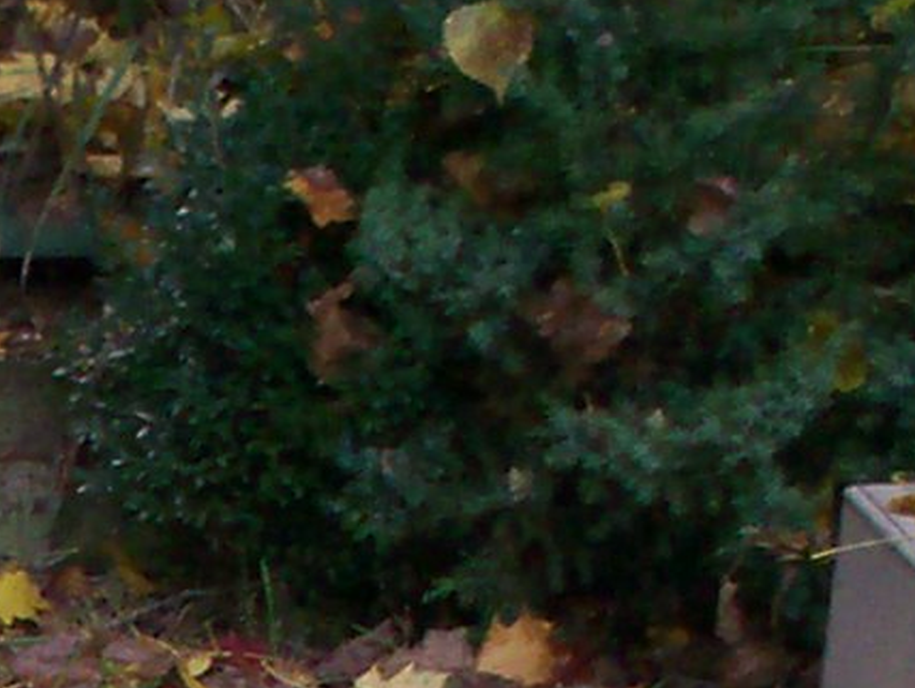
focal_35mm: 217
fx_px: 5741
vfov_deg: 6.7
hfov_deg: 8.8
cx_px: -583
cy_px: 1322
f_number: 4.5
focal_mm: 6
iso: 140
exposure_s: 1/60
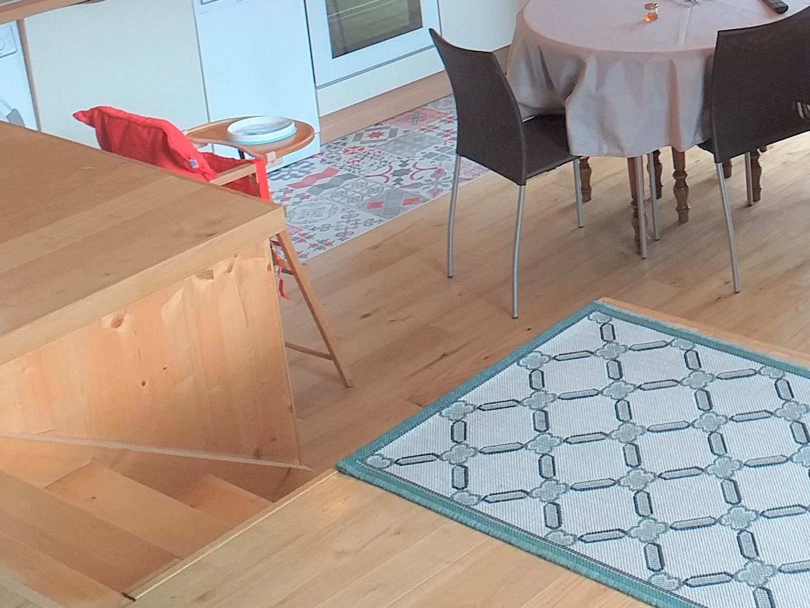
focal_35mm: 68
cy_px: -120
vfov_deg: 20.3
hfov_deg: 26.6
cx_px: 855
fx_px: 1591
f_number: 1.9
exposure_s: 1/50
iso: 50
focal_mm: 3.6
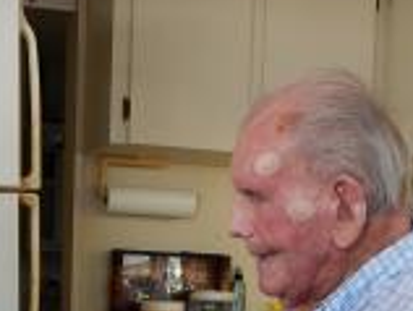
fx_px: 1063
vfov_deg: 16.0
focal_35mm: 89
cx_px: 149
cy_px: 376
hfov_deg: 21.9
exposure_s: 1/40
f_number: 3
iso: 125
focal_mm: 4
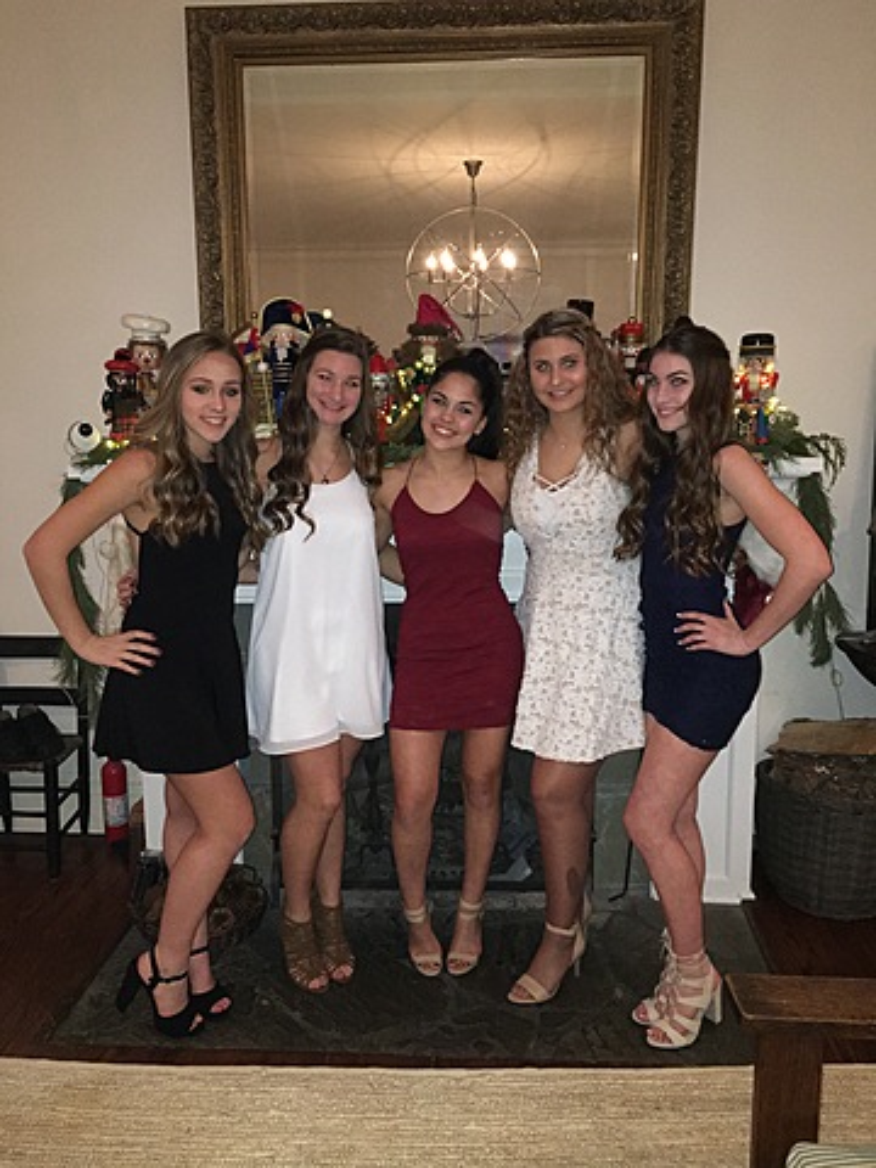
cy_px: 584
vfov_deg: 61.7
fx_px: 979
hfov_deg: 48.2
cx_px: 438
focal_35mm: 29
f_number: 2.2
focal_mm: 4.15
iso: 250
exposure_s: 1/16
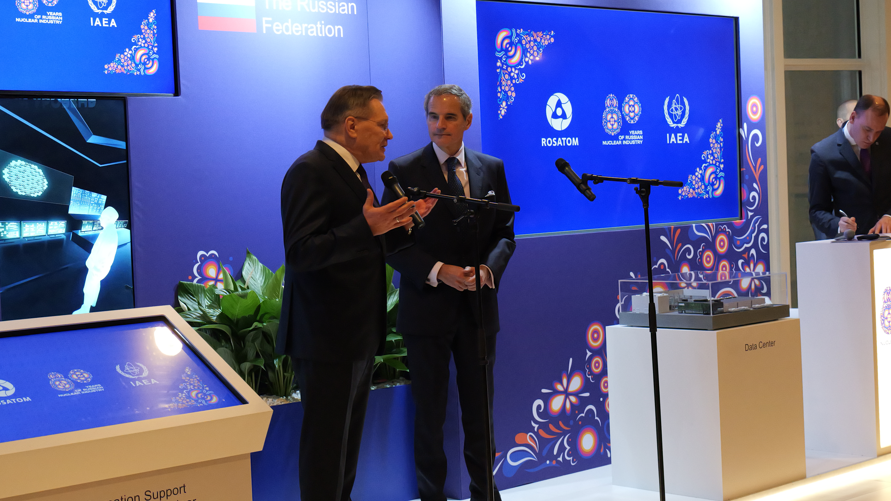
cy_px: 228
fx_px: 1488
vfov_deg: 19.1
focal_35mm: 63
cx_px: 445
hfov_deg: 33.3
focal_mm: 60
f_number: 7.1
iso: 16000
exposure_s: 1/320
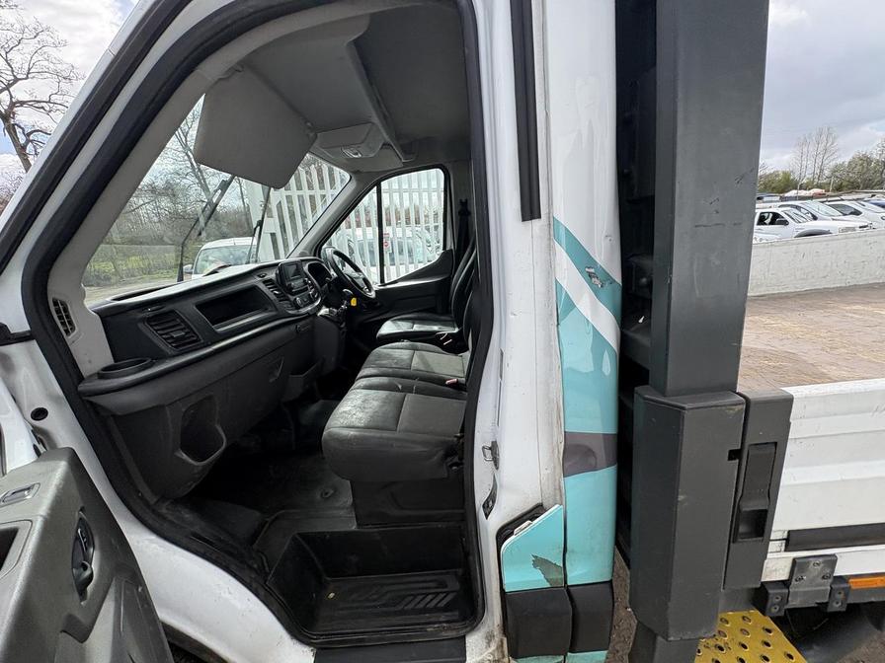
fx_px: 358
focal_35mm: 14
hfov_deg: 102.1
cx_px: 442
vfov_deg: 85.7
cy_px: 332
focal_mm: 2.22
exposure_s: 1/544
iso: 40
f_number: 2.2
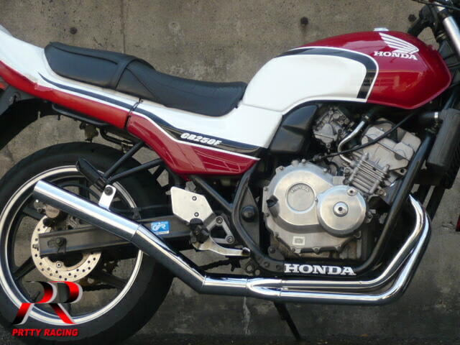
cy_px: 172
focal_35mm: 95
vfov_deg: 15.6
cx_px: 230
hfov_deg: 20.7
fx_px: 1262
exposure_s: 1/200
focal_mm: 10.3
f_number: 4.3
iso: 100
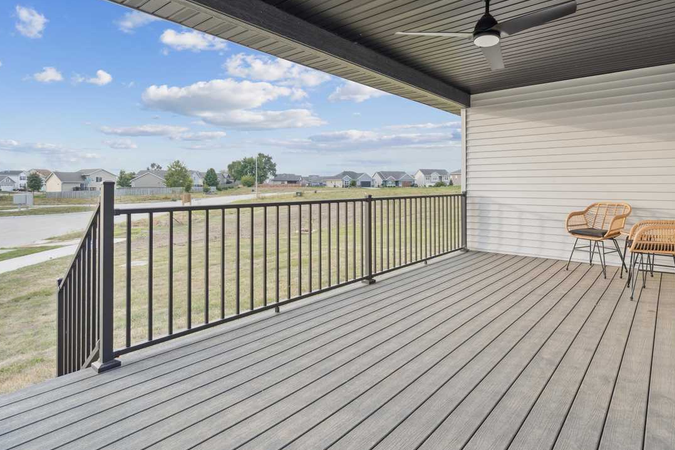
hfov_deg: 86.2
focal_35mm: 19
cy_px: 195
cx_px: 391
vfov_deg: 64.3
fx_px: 356
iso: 400
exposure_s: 1/160
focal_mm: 16
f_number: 8
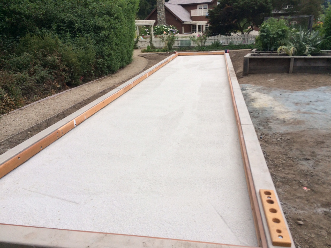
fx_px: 277
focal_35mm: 29
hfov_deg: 61.7
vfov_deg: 48.2
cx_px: 166
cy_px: 124
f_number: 2.2
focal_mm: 4.15
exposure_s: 1/120
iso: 50
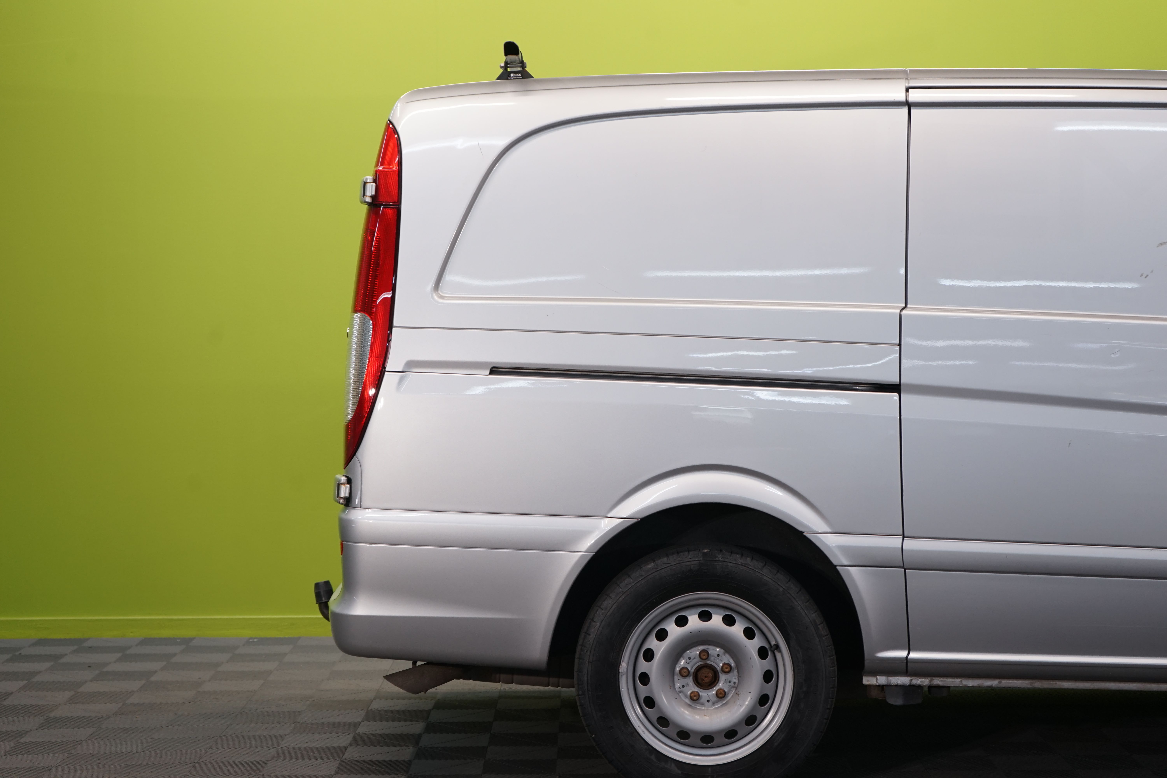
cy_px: 389
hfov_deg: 28.8
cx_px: 584
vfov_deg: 19.5
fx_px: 2269
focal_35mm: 70
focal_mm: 70
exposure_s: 1/40
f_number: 6.3
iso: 500
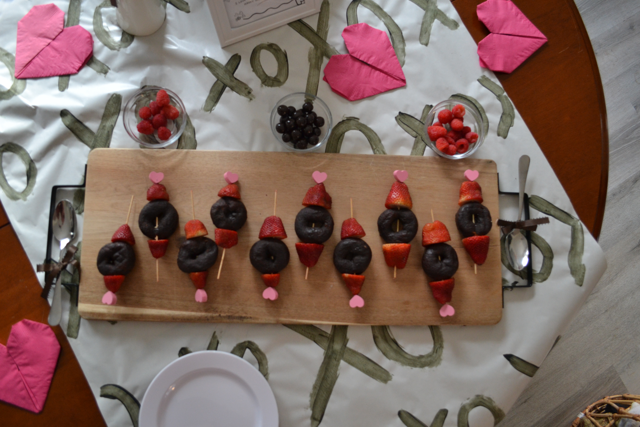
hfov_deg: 67.4
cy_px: 214
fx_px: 480
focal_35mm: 27
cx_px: 320
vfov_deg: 47.9
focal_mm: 18
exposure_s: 1/60
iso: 900
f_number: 3.5
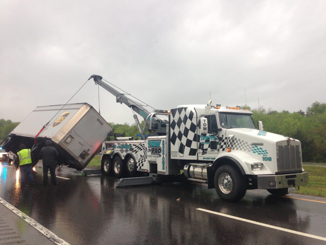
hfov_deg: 55.4
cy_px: 122
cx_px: 163
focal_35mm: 33
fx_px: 311
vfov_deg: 42.9
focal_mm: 4.12
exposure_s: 1/120
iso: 64
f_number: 2.4
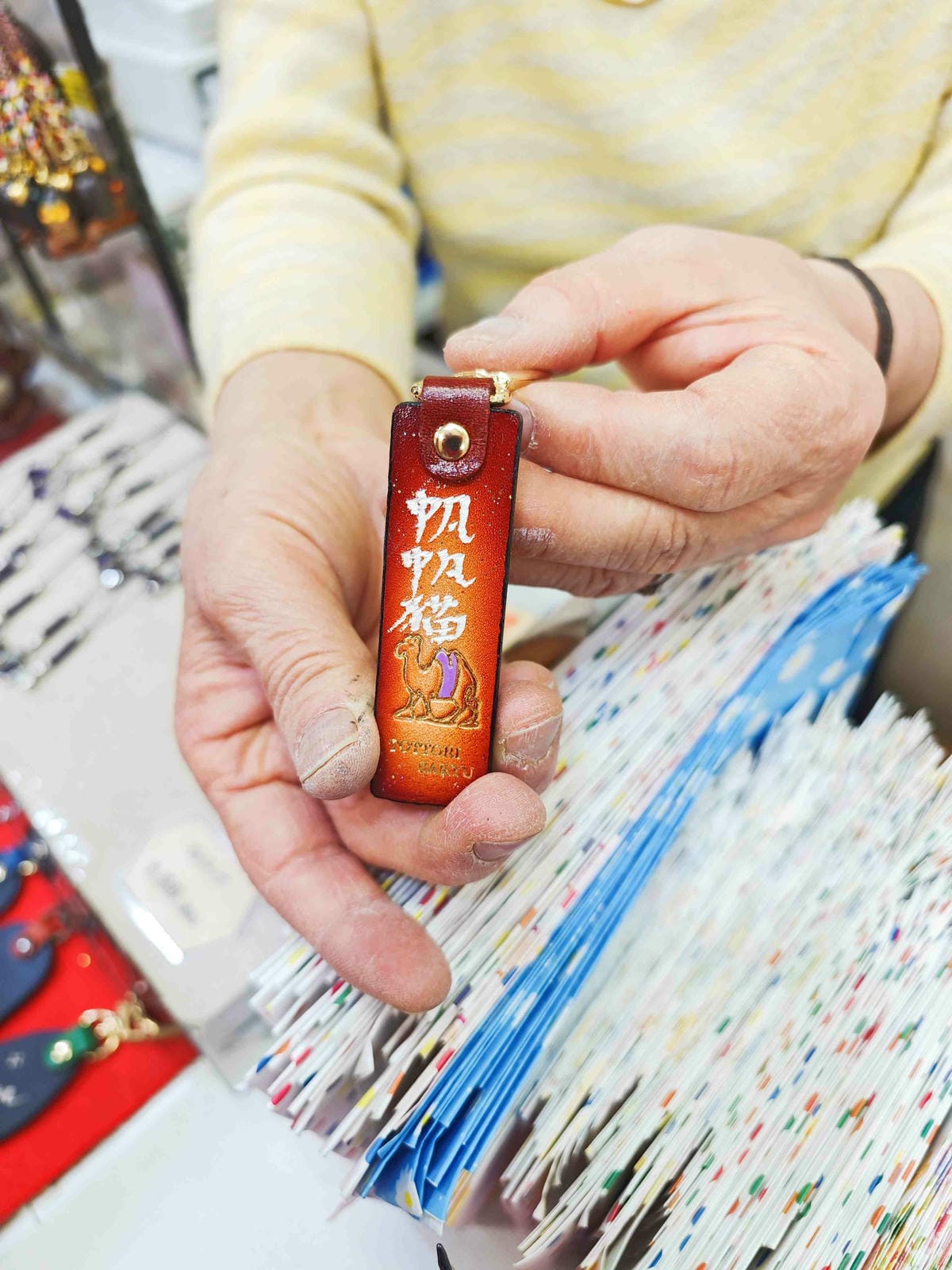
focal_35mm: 23
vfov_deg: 73.9
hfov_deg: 58.9
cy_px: 635
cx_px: 476
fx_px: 843
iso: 320
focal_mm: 8.72
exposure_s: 1/120
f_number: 2
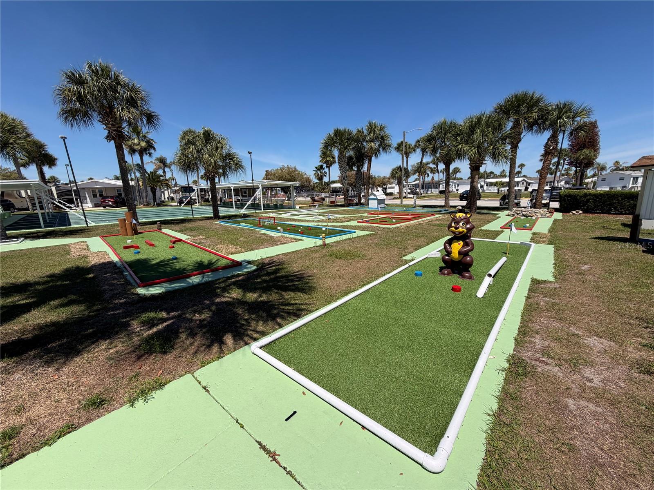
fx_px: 265
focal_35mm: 14
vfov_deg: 85.7
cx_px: 327
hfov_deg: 102.1
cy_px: 245
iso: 20
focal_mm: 2.22
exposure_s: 1/985
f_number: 2.2
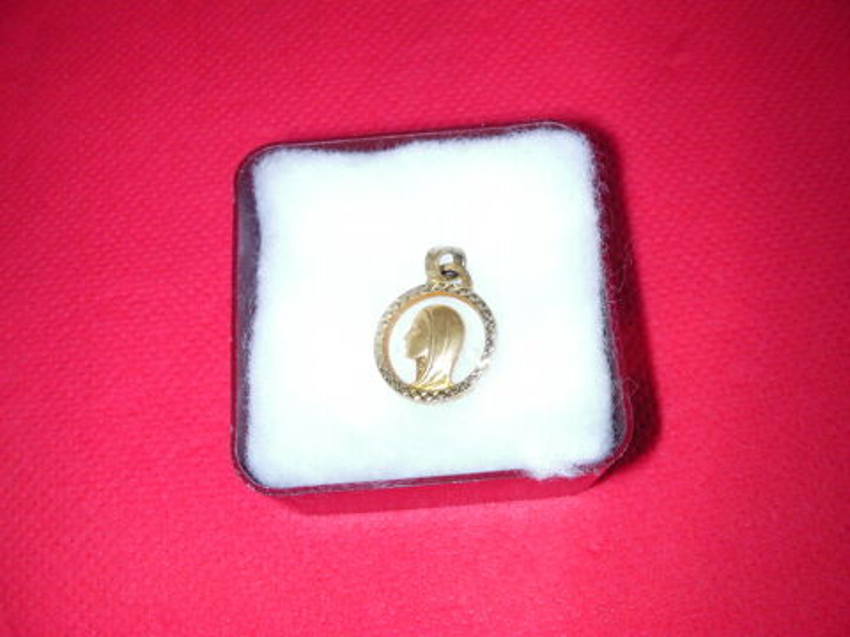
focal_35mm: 38
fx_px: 933
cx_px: 425
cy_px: 318
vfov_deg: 37.7
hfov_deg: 49.0
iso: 151
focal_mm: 6.3
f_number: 5.6
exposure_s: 1/30
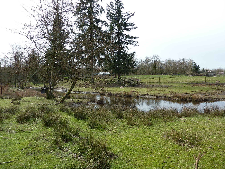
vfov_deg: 54.9
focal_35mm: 25
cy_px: 84
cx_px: 112
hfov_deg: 69.4
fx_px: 162
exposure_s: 1/500
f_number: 3.3
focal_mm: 4.1
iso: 100
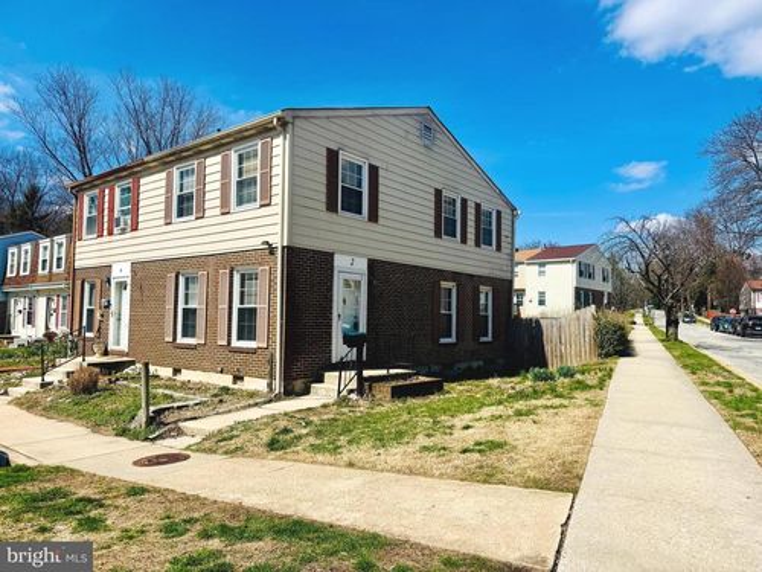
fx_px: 528
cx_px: 381
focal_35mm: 24
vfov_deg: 56.8
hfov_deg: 71.6
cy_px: 286
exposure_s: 1/7092
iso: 80
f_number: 1.78
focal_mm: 6.76
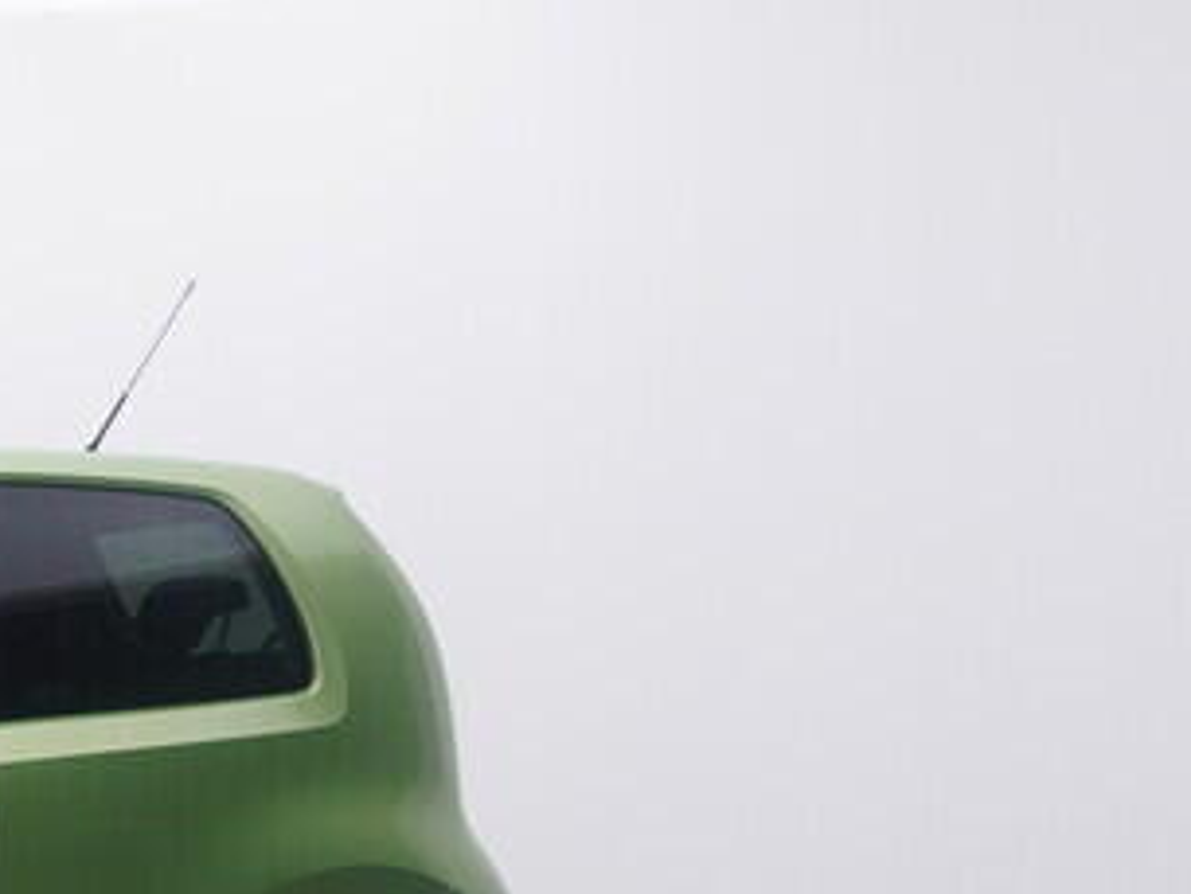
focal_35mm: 73
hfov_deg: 23.2
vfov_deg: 19.7
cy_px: 890
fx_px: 2499
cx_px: -426
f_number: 5
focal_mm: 15
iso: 200
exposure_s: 1/80
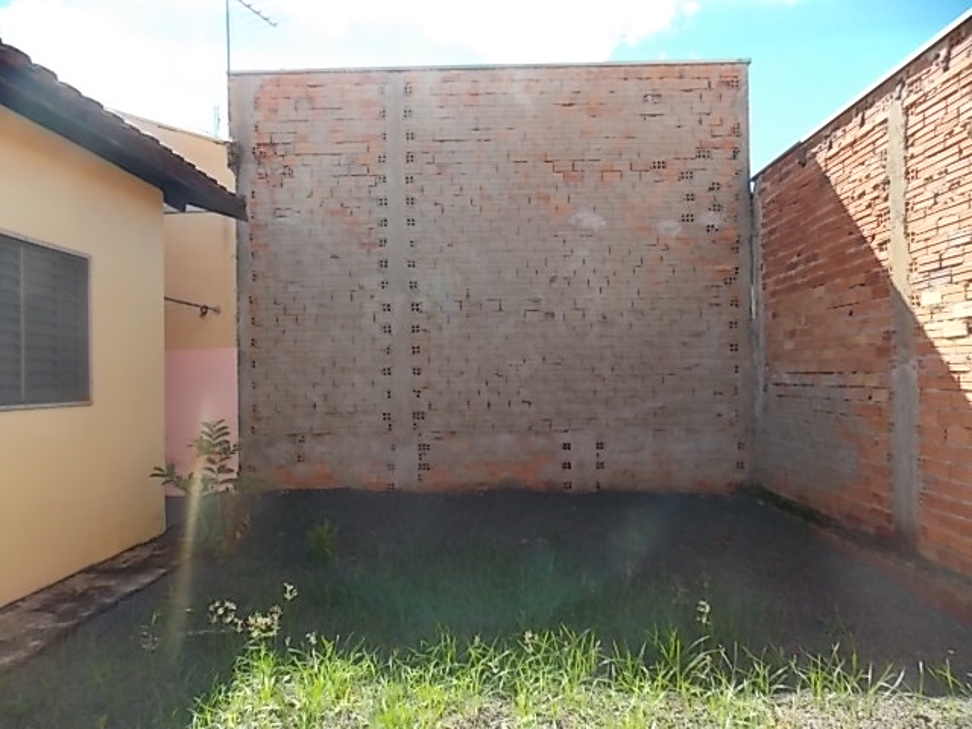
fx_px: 646
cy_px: 364
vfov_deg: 58.9
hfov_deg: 73.9
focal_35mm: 23
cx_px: 486
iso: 80
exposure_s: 1/320
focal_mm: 4
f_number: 3.1
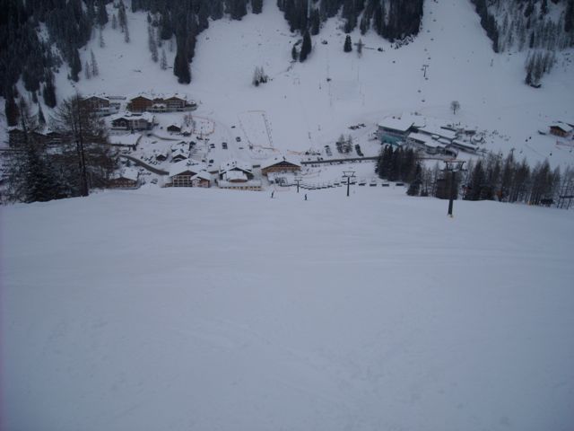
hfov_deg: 52.6
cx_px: 287
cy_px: 216
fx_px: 580
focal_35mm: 35
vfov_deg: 40.7
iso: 64
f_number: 5.6
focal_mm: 5.7
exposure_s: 1/770
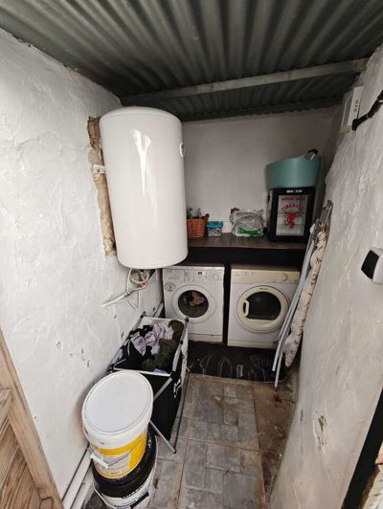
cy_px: 254
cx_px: 192
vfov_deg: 102.0
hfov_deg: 85.8
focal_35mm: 14
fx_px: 206
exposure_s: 1/100
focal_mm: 2.16
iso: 100
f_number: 2.2
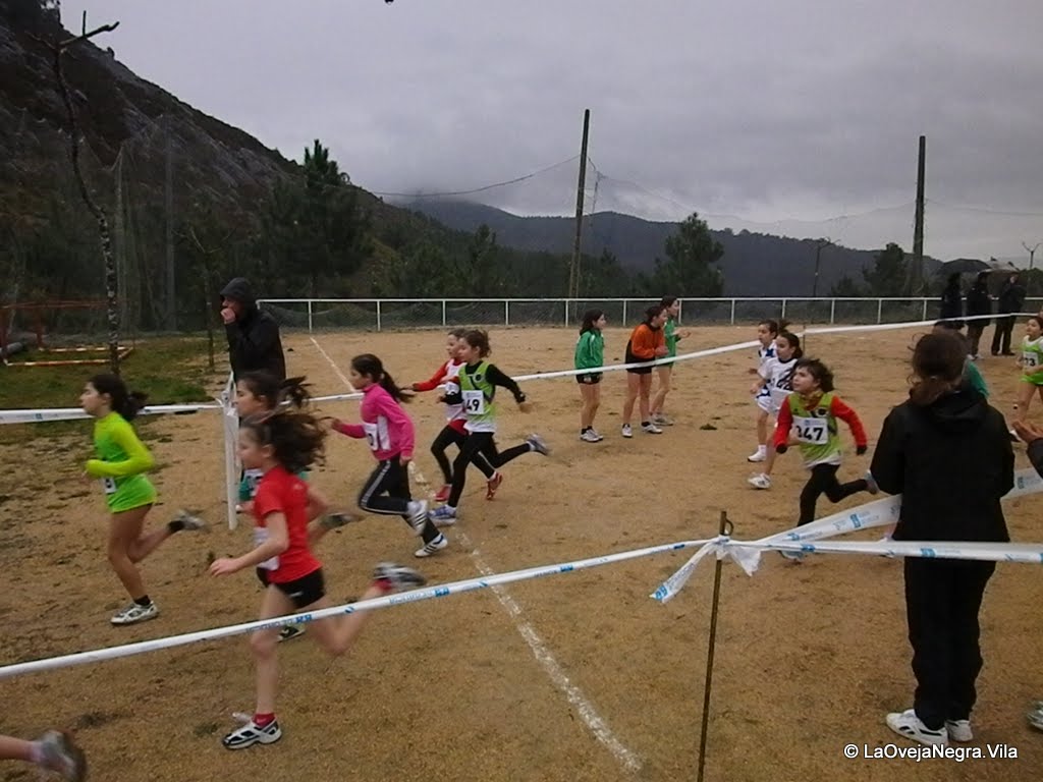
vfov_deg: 49.7
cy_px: 391
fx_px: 844
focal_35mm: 28
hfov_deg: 63.4
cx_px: 522
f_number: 8.3
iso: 640
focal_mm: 5
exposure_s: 1/200
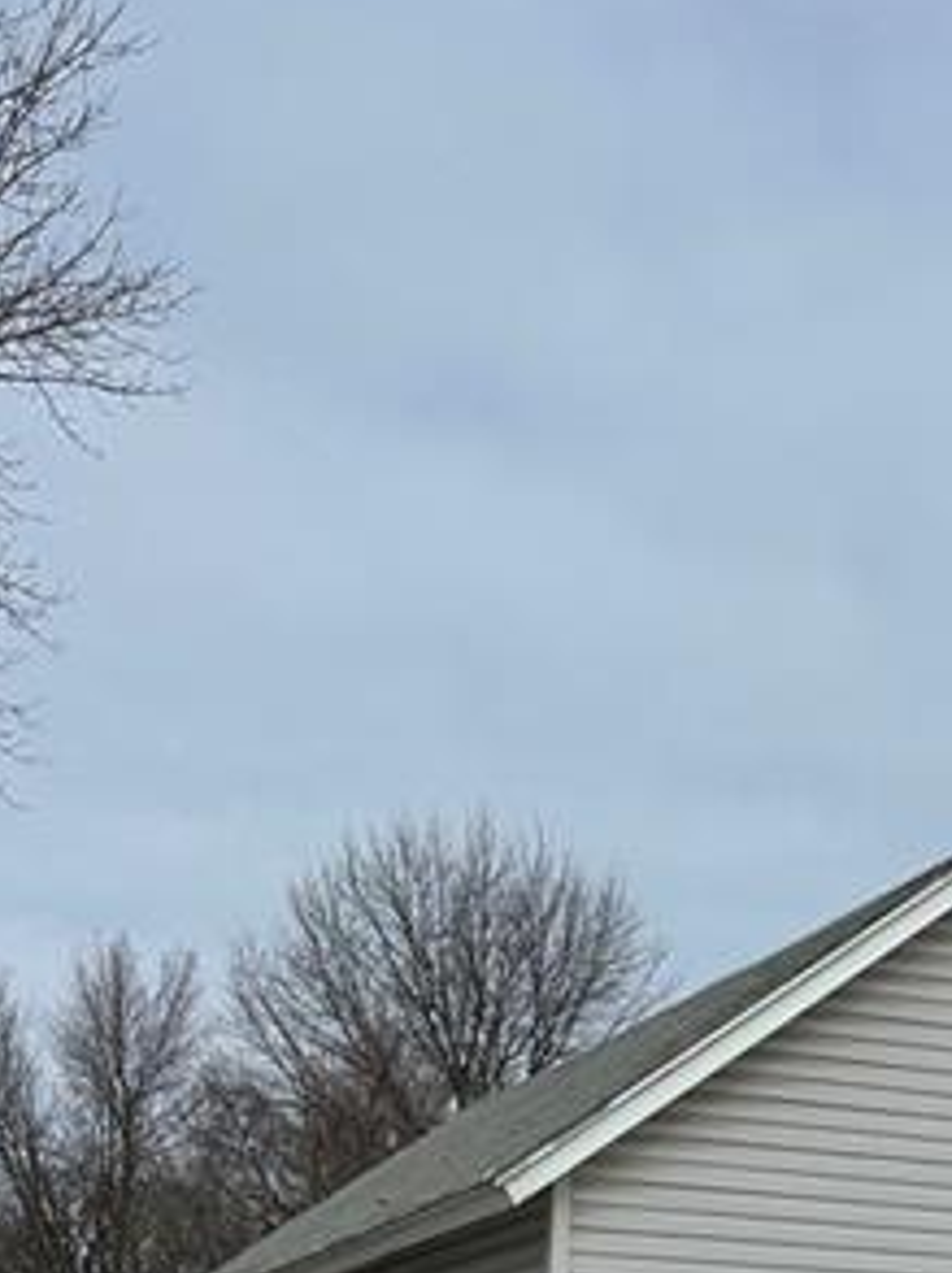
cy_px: 1364
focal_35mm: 63
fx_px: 2315
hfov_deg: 22.1
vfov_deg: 28.3
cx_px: 1026
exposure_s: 1/9709
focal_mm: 6.86
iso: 80
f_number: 1.78
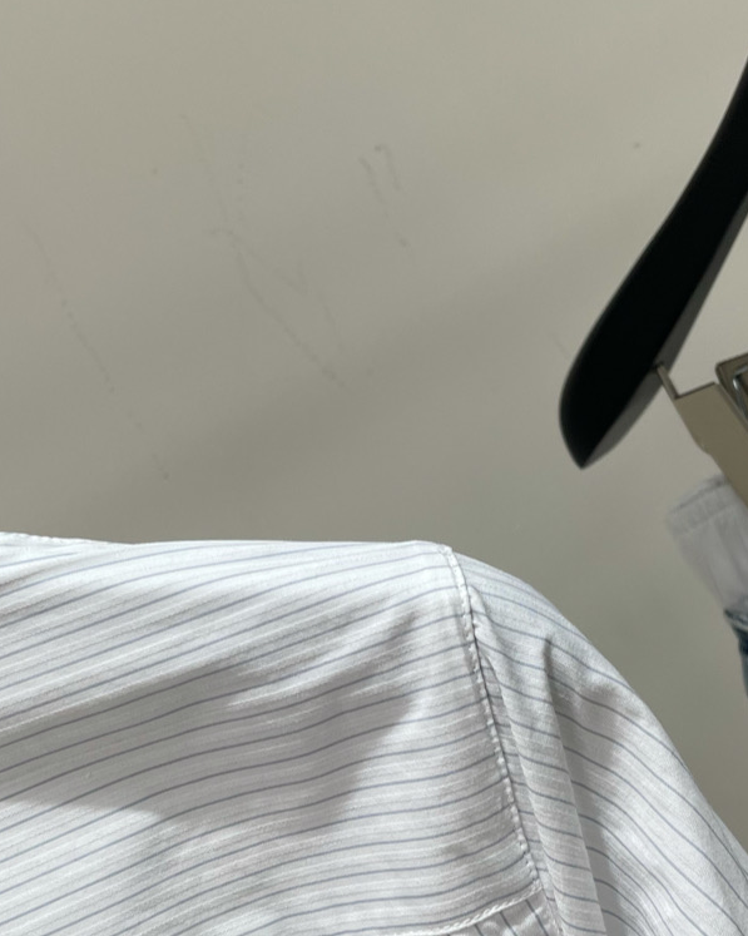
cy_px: 572
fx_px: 1606
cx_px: 362
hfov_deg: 26.2
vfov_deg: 32.4
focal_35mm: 58
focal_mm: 5.1
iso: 32
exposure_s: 1/300
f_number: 1.6
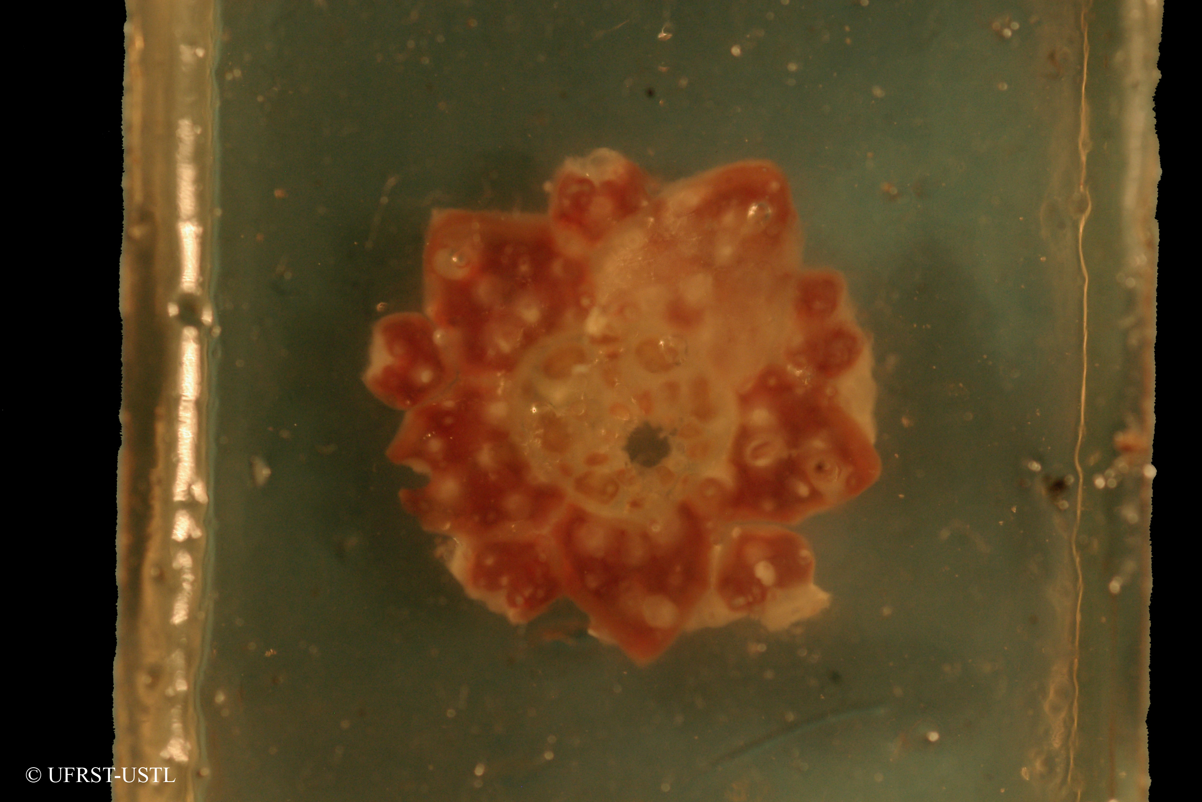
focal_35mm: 150
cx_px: 601
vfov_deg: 9.2
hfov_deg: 13.7
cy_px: 401
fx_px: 5010
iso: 800
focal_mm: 100
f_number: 5.6
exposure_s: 1/250
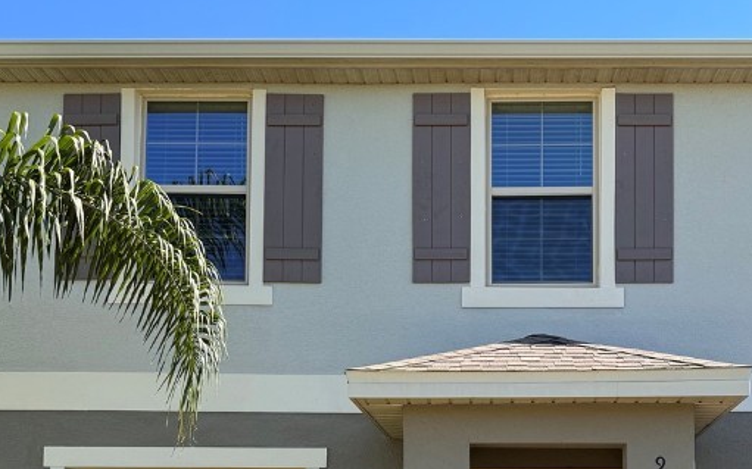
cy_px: 504
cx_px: 478
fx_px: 1045
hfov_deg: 39.3
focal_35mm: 51
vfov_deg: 23.8
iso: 80
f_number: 1.78
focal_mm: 6.86
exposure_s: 1/1366
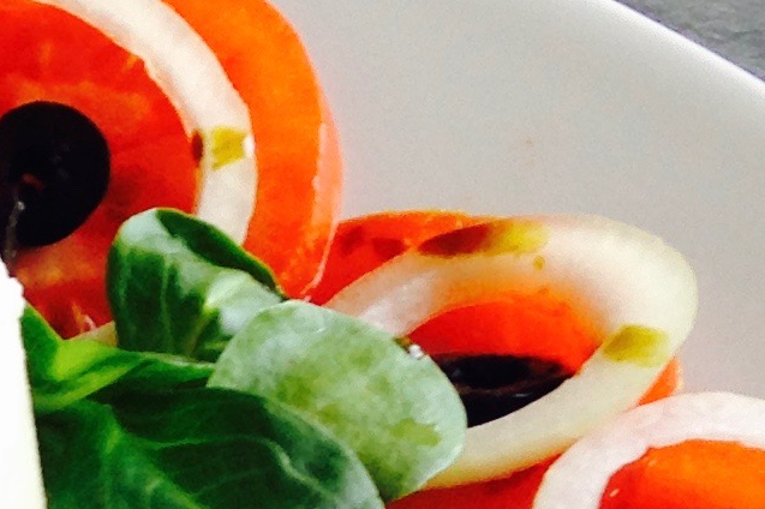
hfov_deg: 11.1
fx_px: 3738
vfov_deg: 7.5
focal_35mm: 176
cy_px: 1007
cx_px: -447
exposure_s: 1/20
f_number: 2.4
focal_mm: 4.12
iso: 50
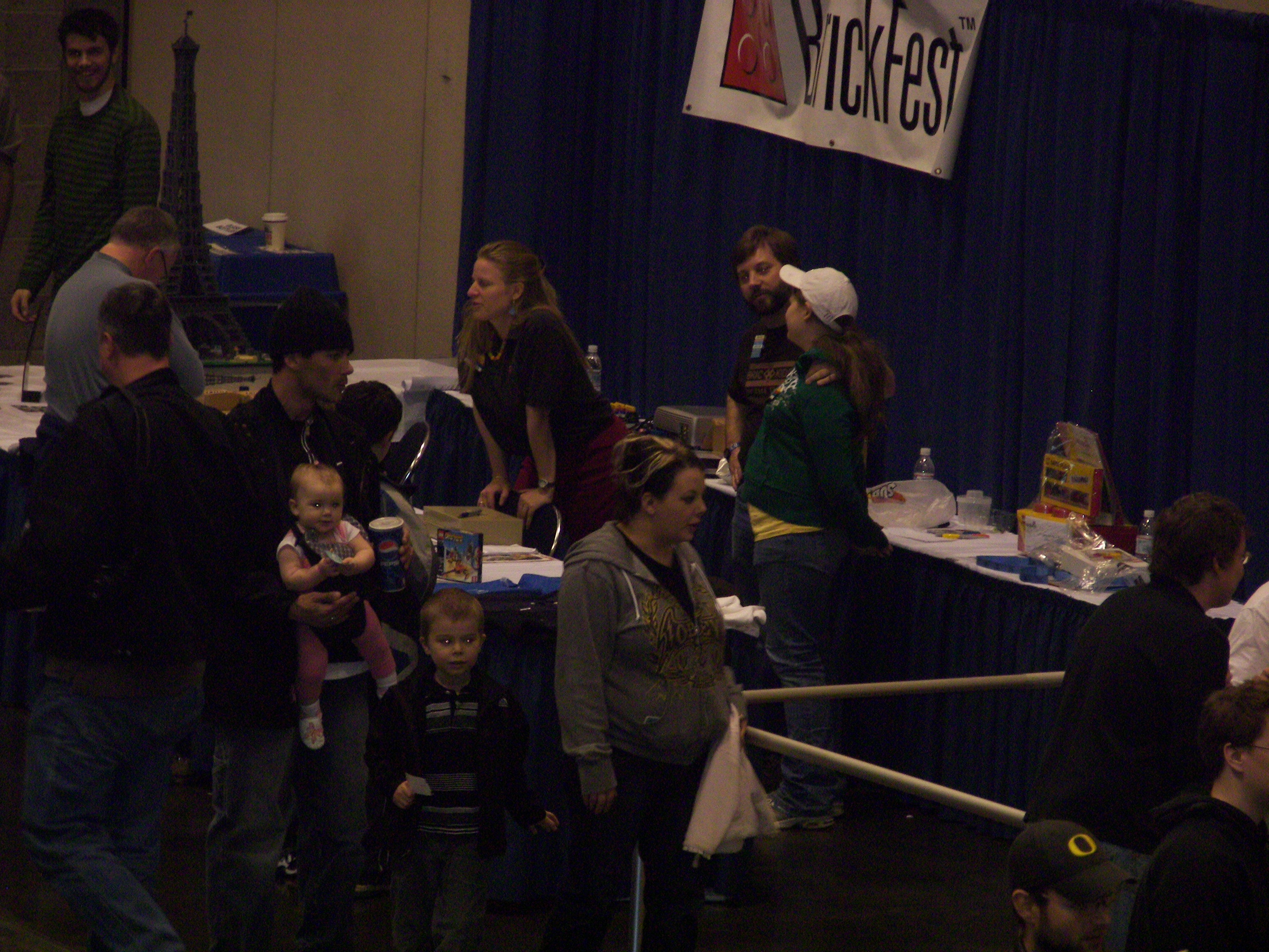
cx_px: 634
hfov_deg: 7.1
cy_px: 476
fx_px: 10265
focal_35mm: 280
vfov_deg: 5.3
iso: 250
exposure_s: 1/60
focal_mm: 46.4
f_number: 3.6
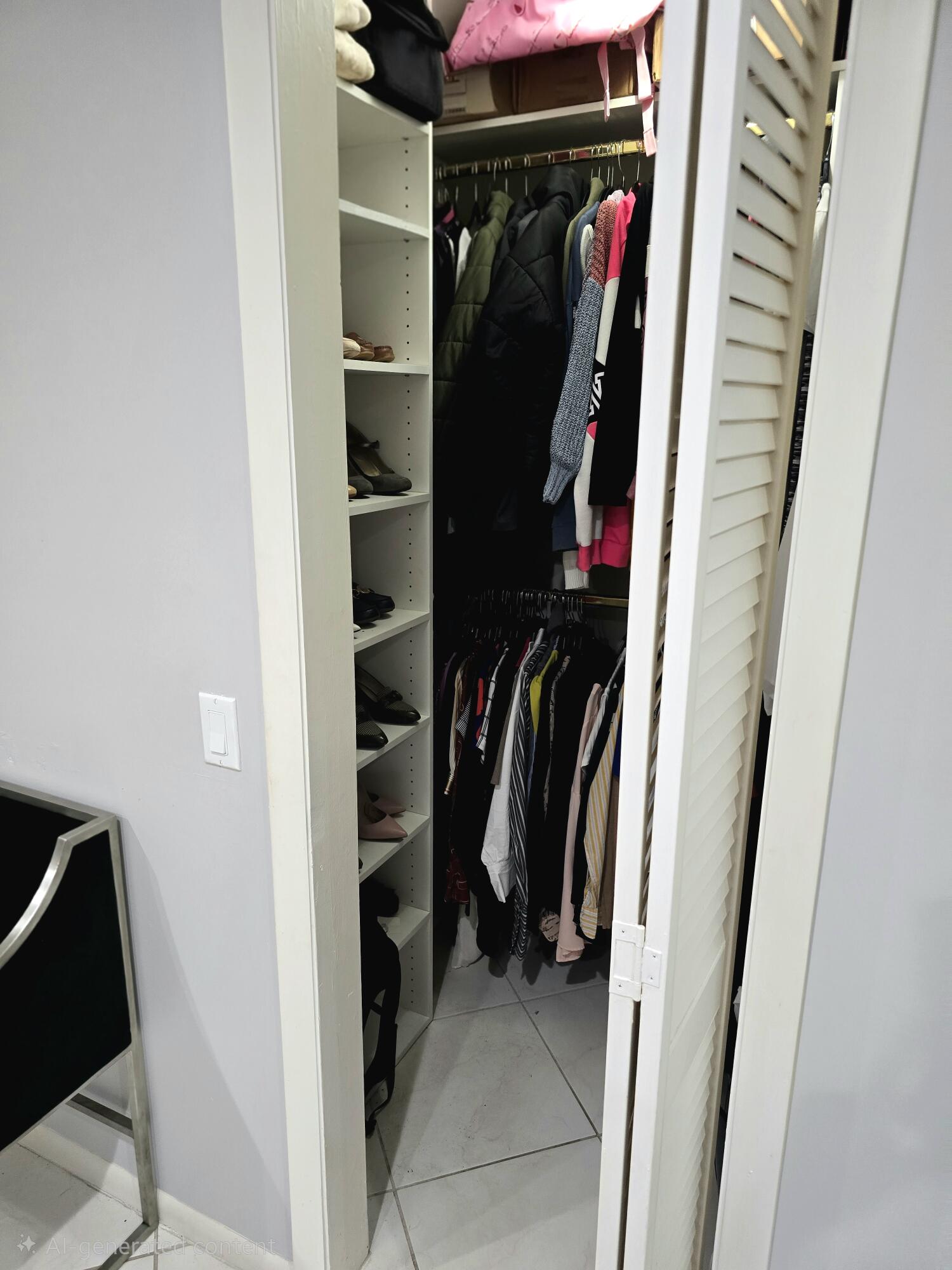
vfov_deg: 73.9
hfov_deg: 58.9
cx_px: 476
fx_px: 843
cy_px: 635
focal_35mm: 23
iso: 400
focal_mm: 6.3
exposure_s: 1/120
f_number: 1.7
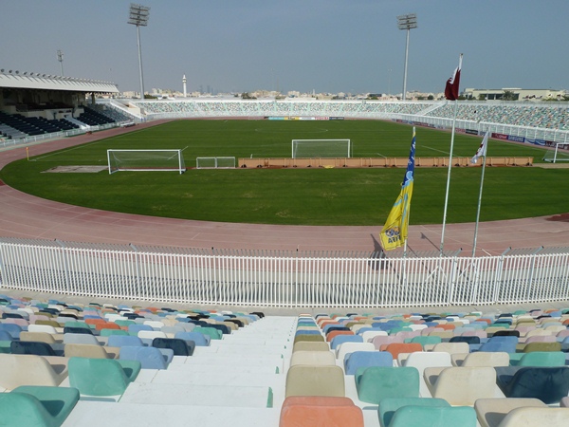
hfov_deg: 69.4
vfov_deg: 54.9
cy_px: 214
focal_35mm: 25
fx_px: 411
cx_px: 284
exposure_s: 1/640
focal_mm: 4.1
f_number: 5.6
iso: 80
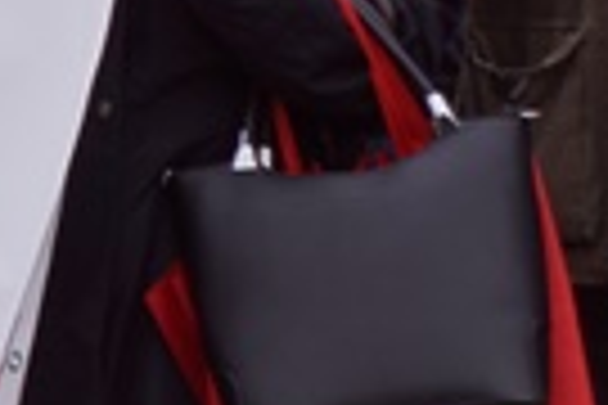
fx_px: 11804
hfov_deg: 2.9
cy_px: 14
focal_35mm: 699
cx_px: -1009
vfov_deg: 2.0
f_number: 6.3
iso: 100
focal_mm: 70
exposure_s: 1/200
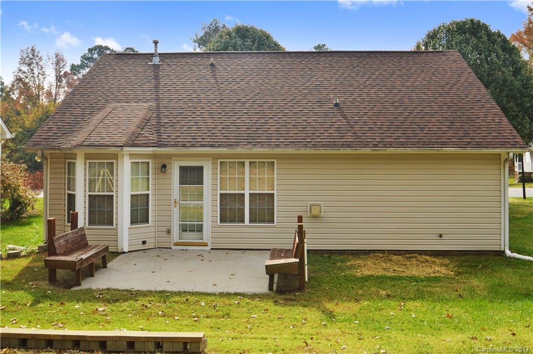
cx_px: 266
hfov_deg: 53.2
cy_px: 177
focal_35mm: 36
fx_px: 532
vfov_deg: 36.8
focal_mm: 24
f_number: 7.1
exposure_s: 1/1000
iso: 400
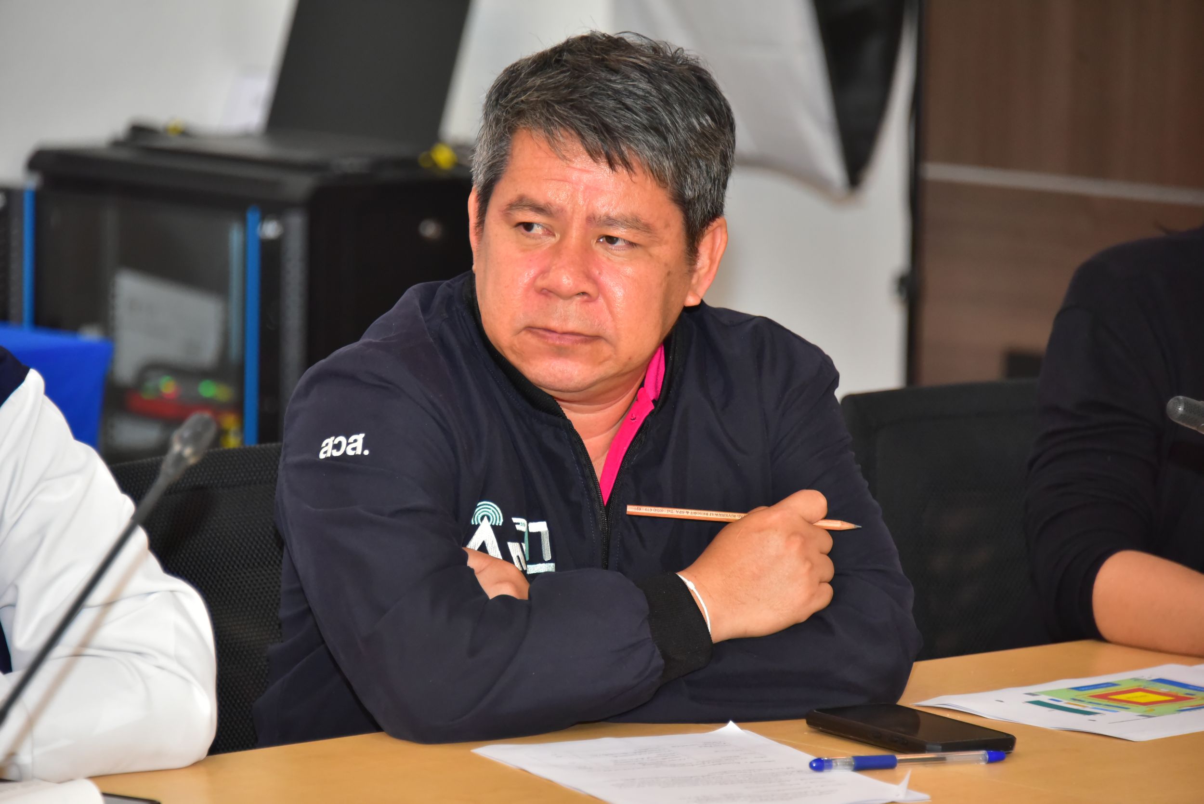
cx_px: 602
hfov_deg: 10.3
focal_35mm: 200
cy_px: 402
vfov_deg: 6.9
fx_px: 6691
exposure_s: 1/125
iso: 4000
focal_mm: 200
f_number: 5.6
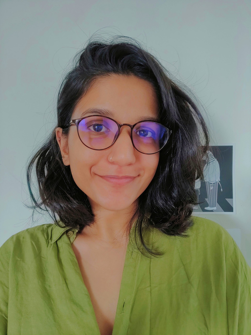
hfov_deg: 66.0
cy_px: 168
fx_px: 193
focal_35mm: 20
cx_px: 126
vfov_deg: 81.7
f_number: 2
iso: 400
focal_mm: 3.45
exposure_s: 1/50
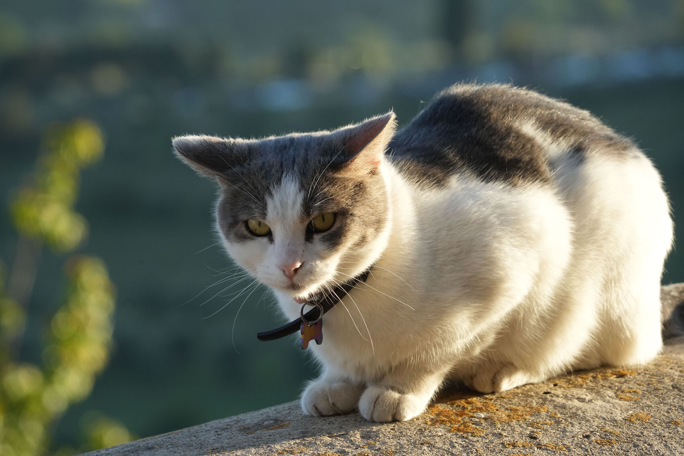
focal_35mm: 240
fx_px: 4560
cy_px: 228
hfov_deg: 8.6
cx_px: 342
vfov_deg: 5.7
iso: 2000
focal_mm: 240
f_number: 11
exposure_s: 1/500
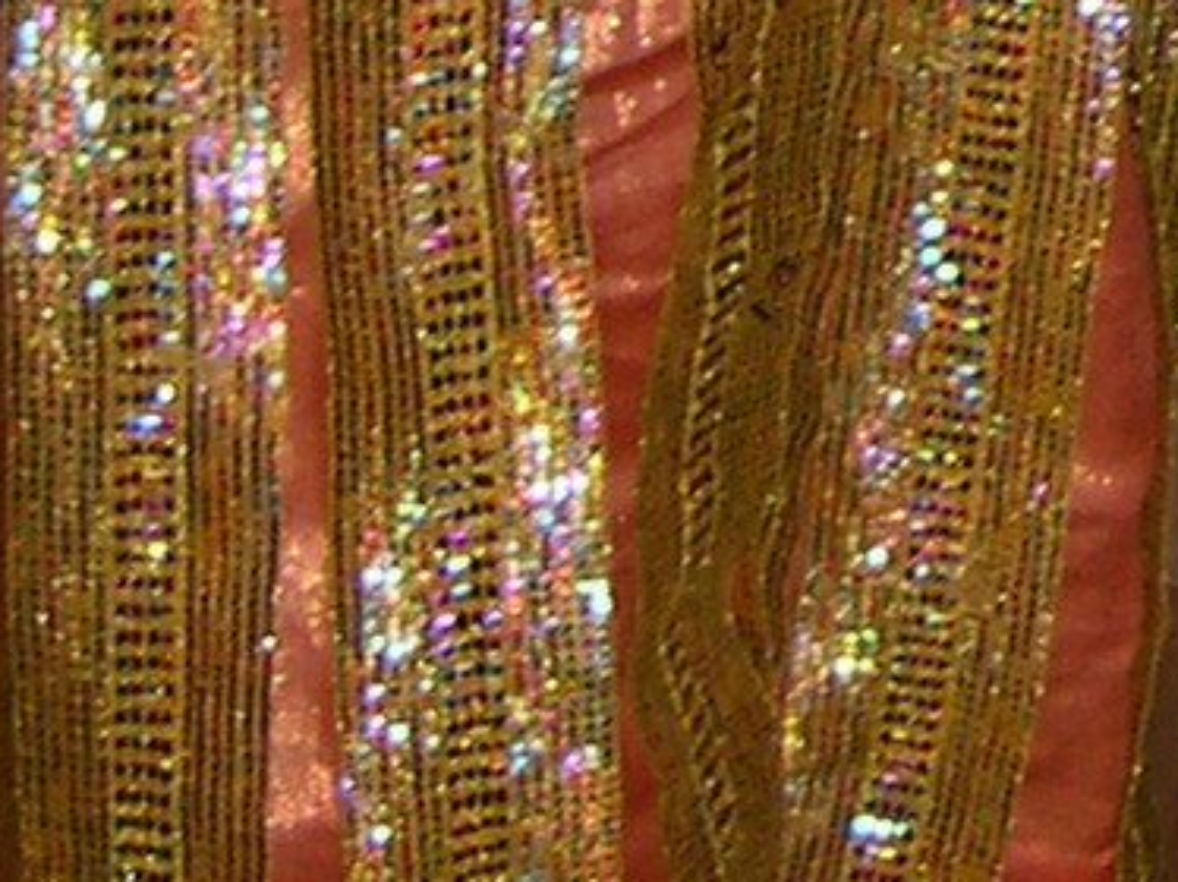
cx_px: 2936
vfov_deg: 6.0
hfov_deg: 7.9
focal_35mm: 231
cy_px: -1606
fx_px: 7856
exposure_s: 1/60
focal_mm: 8
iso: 109
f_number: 2.8
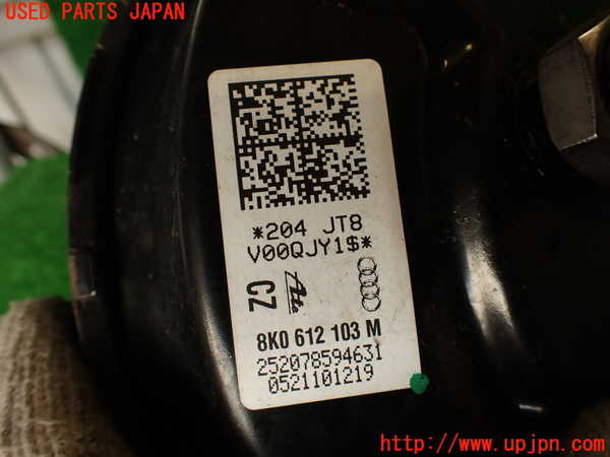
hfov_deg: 60.0
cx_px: 305
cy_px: 228
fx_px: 529
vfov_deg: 46.8
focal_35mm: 30
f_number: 3.2
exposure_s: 1/60
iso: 100
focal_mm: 5.4
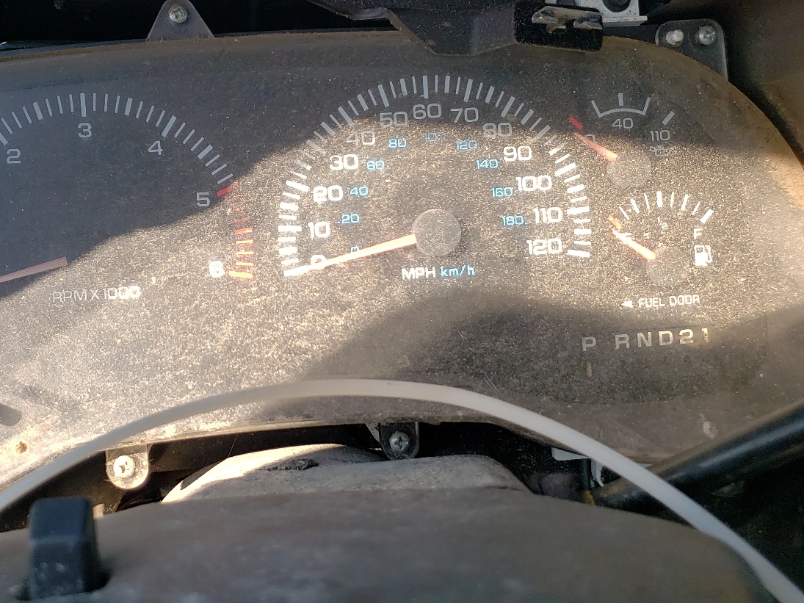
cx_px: 277
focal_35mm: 38
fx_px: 883
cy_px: 212
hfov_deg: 48.3
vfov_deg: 37.4
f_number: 1.5
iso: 50
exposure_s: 1/417
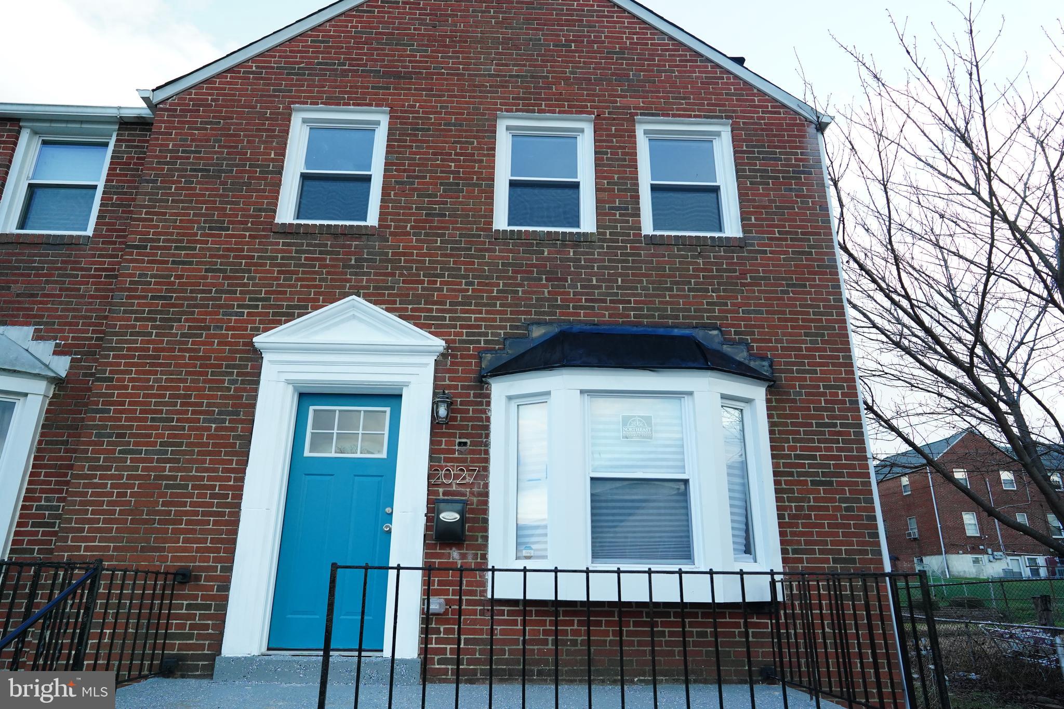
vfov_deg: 53.1
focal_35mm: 24
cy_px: 354
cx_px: 532
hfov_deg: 73.7
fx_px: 709
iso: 2500
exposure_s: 1/250
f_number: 4
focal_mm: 24
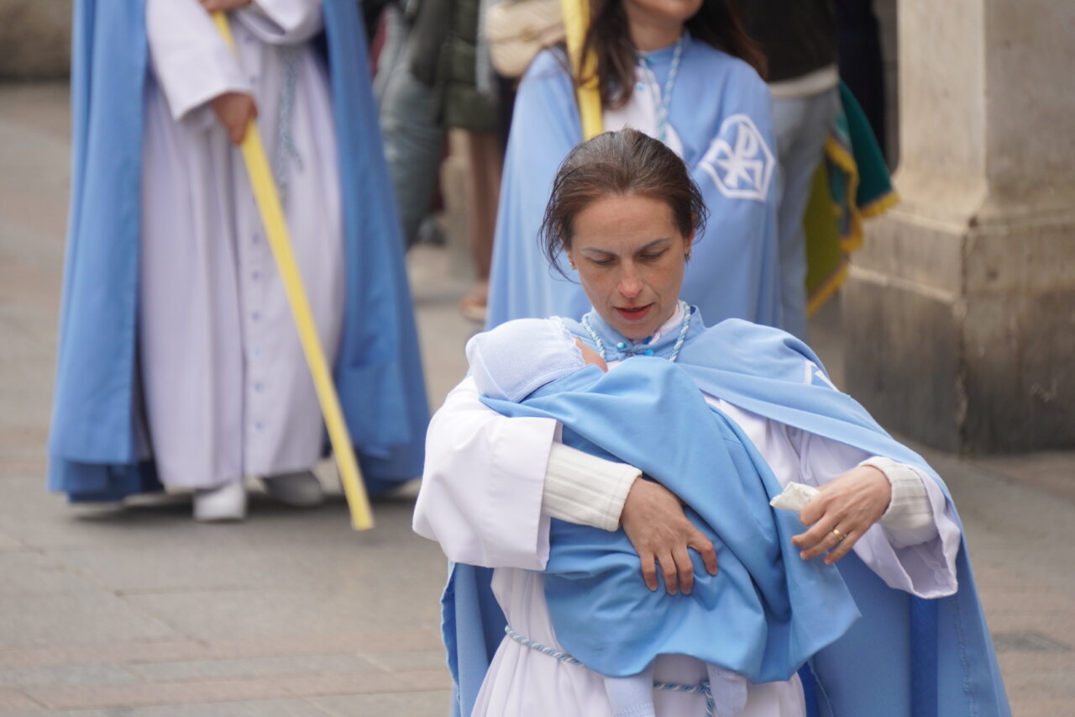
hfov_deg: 6.5
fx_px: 9404
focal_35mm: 315
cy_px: 358
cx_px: 538
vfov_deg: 4.4
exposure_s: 1/400
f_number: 6.3
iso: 400
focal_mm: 210
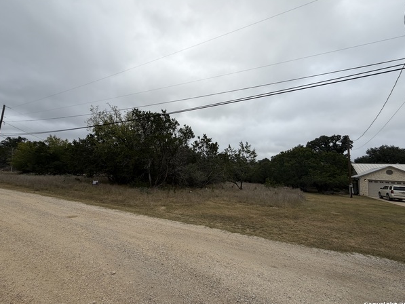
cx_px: 201
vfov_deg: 81.8
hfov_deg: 98.2
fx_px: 176
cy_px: 154
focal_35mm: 15
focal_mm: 2.22
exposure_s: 1/502
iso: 50
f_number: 2.2
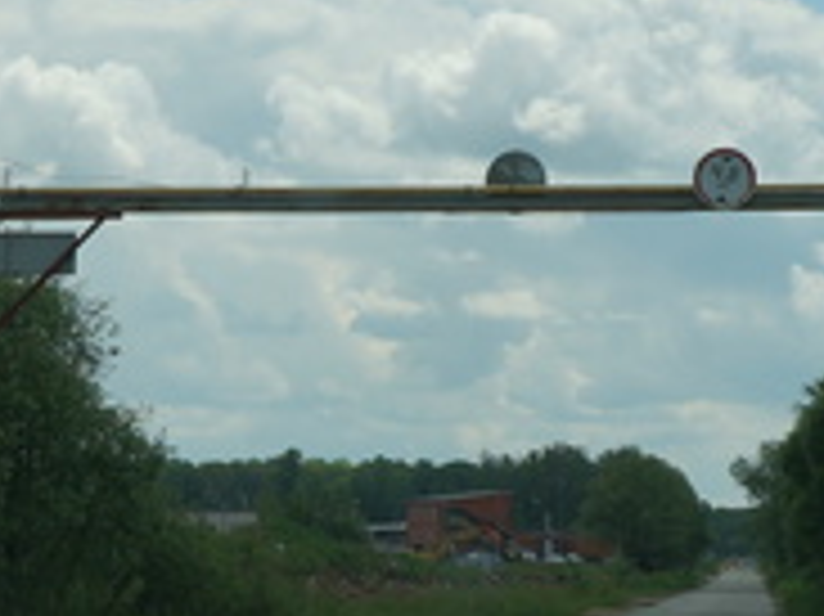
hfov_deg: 13.4
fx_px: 3497
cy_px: 310
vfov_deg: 10.1
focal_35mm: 147
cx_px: 293
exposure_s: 1/250
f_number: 9
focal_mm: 22
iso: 100
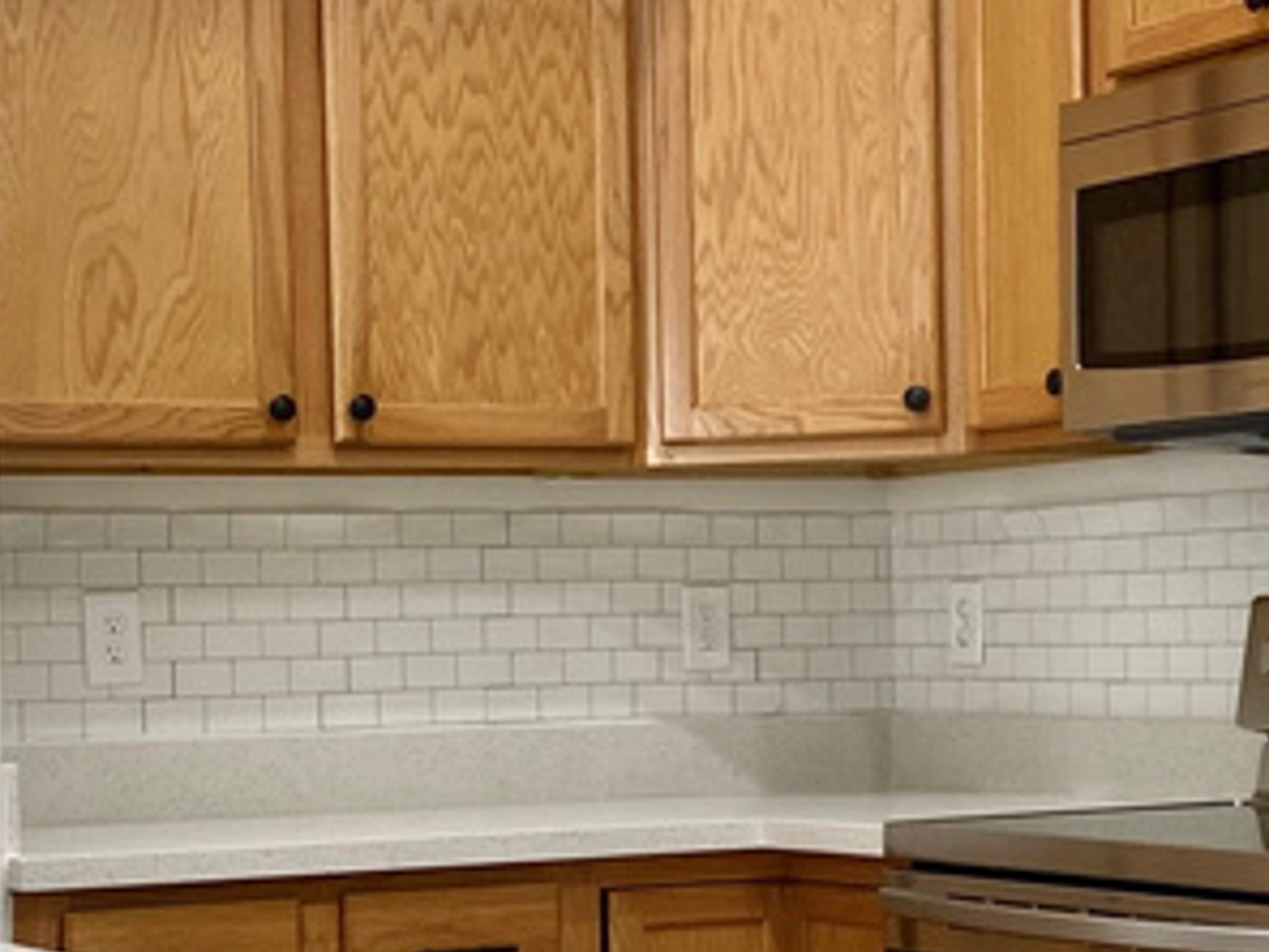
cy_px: 716
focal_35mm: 90
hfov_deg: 21.8
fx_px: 3299
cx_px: 643
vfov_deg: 16.3
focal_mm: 4.25
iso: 125
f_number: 1.8
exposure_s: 1/60
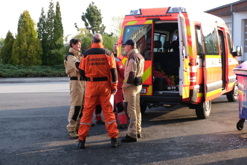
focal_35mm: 52
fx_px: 357
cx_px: 124
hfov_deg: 38.2
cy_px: 82
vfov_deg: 26.0
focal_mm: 34.5
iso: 160
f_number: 9
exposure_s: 1/27
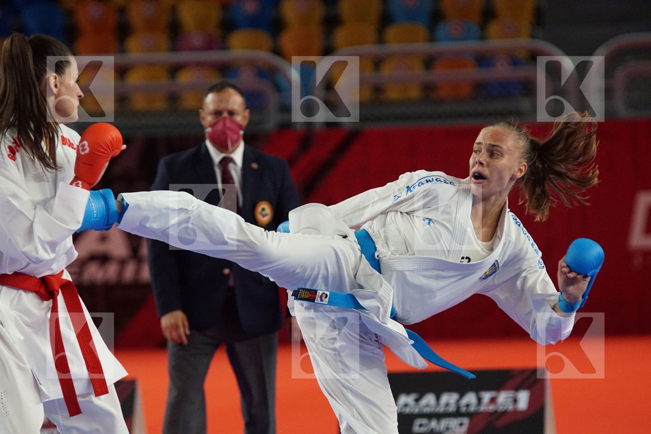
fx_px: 4340
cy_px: 217
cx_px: 326
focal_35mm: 240
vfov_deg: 5.7
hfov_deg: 8.6
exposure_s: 1/2000
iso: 3200
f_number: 2.8
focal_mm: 160
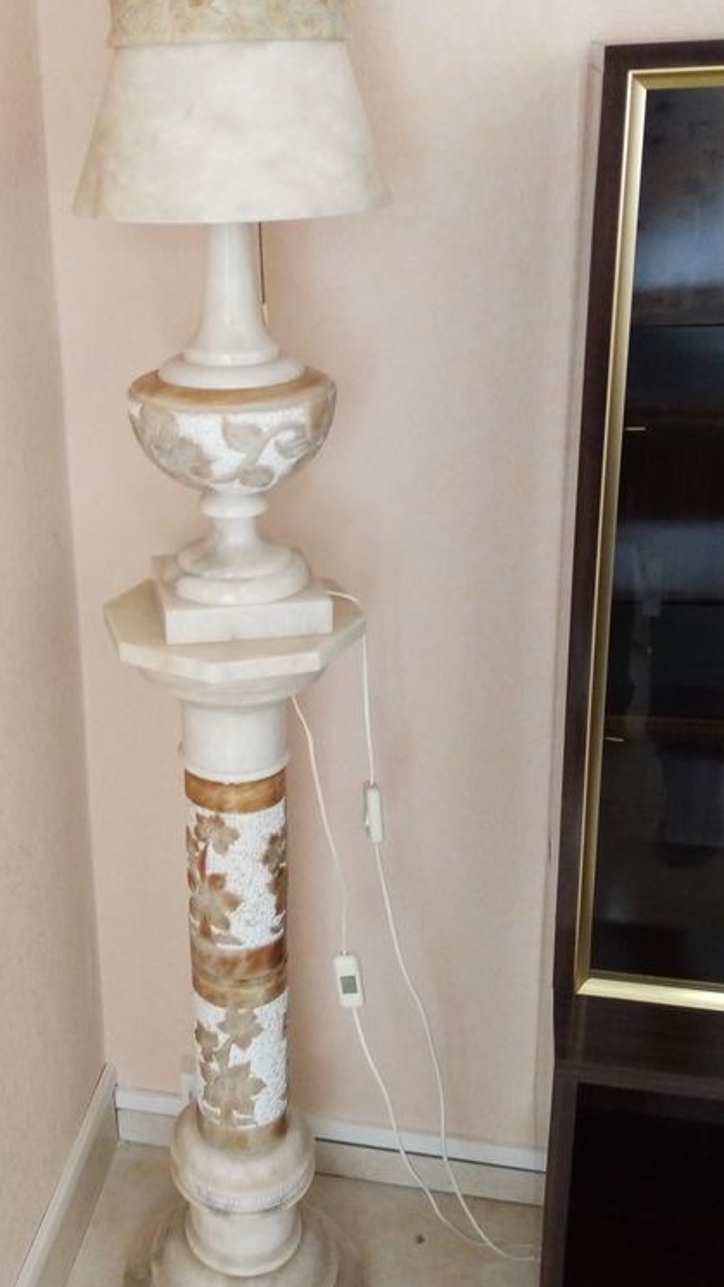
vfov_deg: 52.6
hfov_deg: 30.6
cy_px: 555
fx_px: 1297
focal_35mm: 38
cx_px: 171
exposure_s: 1/25
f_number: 1.8
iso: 360
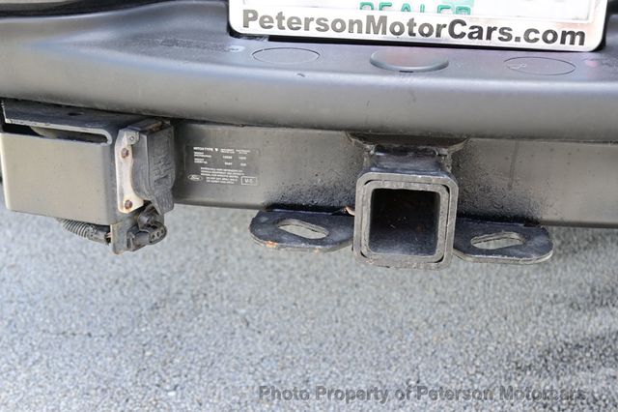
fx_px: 772
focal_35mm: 45
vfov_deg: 29.8
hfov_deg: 43.6
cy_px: 206
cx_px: 309
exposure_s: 1/60
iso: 100
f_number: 4.8
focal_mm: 30
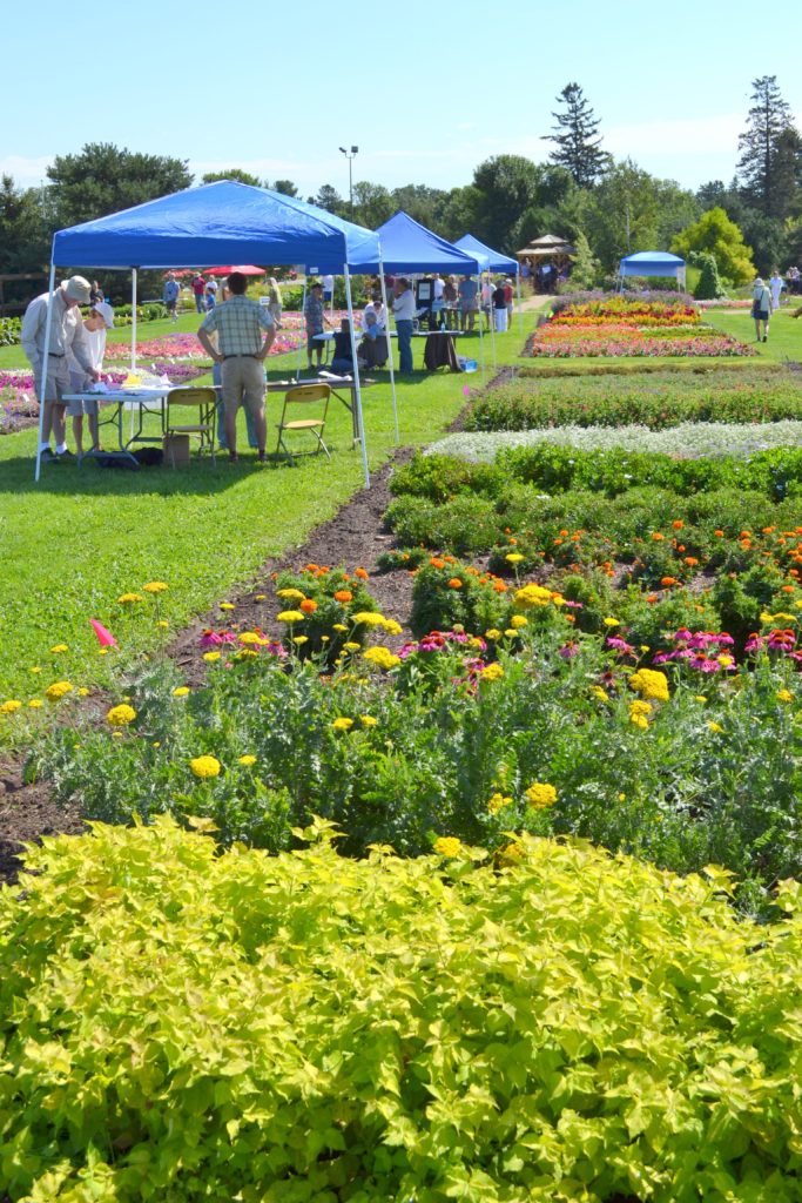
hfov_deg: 30.9
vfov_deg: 45.0
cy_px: 602
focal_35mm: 44
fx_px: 1453
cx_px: 401
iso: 100
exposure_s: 1/250
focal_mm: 29
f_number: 8
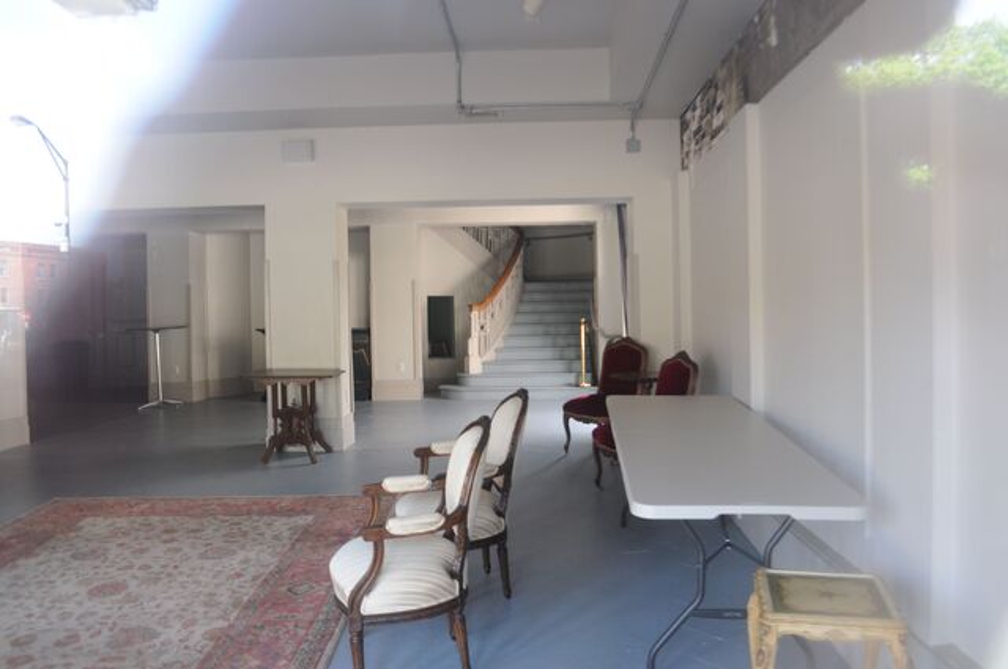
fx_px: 755
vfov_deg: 47.8
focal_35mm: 27
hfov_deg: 67.4
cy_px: 334
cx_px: 504
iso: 400
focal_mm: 18
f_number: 4
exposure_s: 1/30
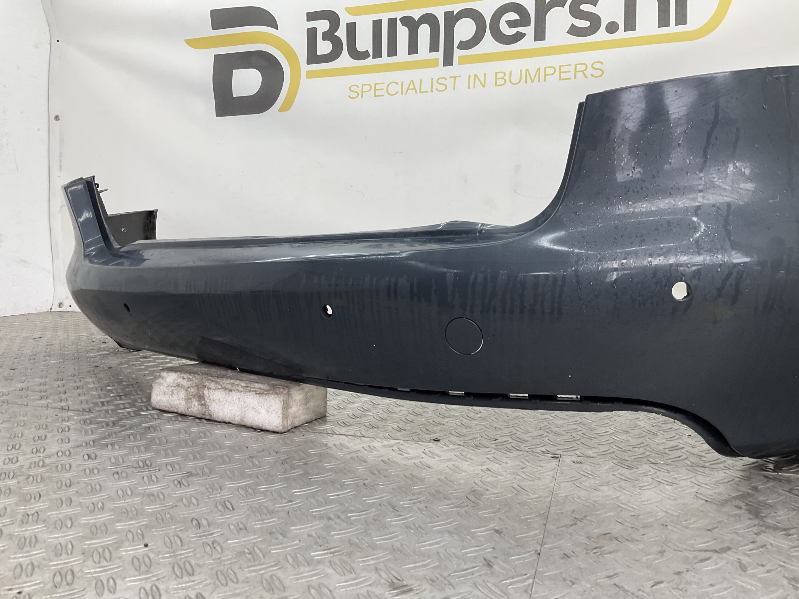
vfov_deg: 48.2
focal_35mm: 29
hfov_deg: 61.7
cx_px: 400
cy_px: 300
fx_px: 669
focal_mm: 3
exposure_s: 1/120
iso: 20
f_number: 1.8
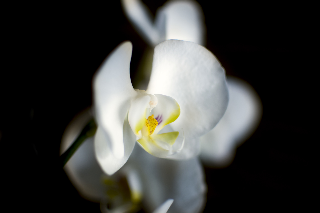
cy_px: 106
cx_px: 160
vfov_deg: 25.8
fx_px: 467
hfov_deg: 37.9
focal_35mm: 52
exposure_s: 1/40
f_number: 1.8
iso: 100
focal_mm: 35
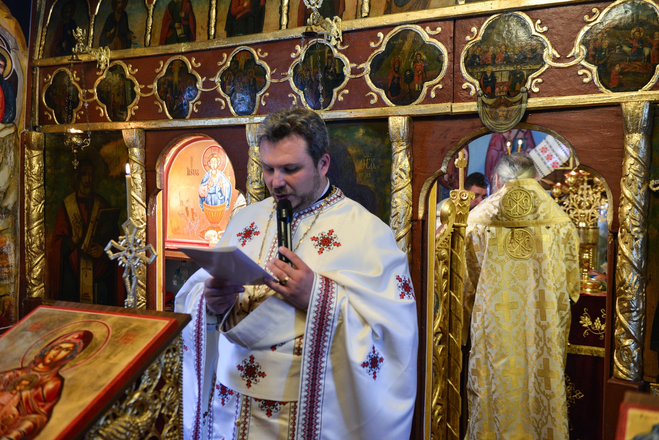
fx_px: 659
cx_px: 330
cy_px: 220
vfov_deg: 36.9
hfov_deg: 53.1
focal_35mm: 36
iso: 1800
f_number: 3.2
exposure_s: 1/80
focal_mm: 36
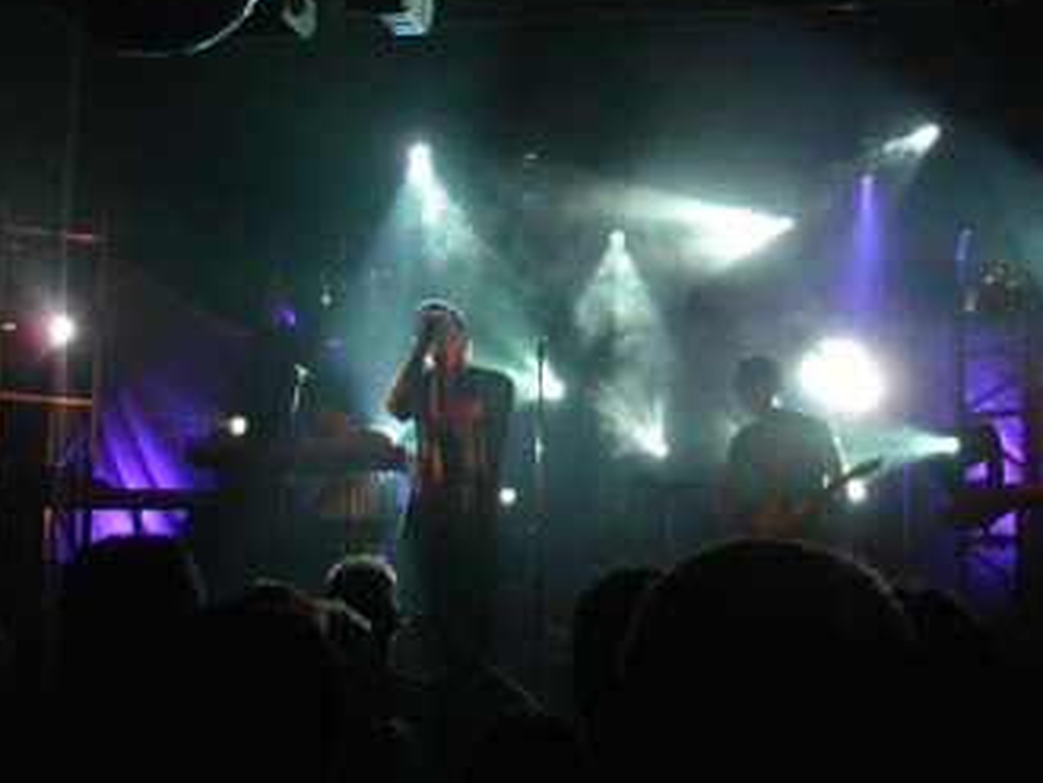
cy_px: 330
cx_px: 625
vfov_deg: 20.2
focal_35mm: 73
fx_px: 2200
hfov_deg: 26.6
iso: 100
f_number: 3.5
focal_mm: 12.5
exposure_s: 1/45
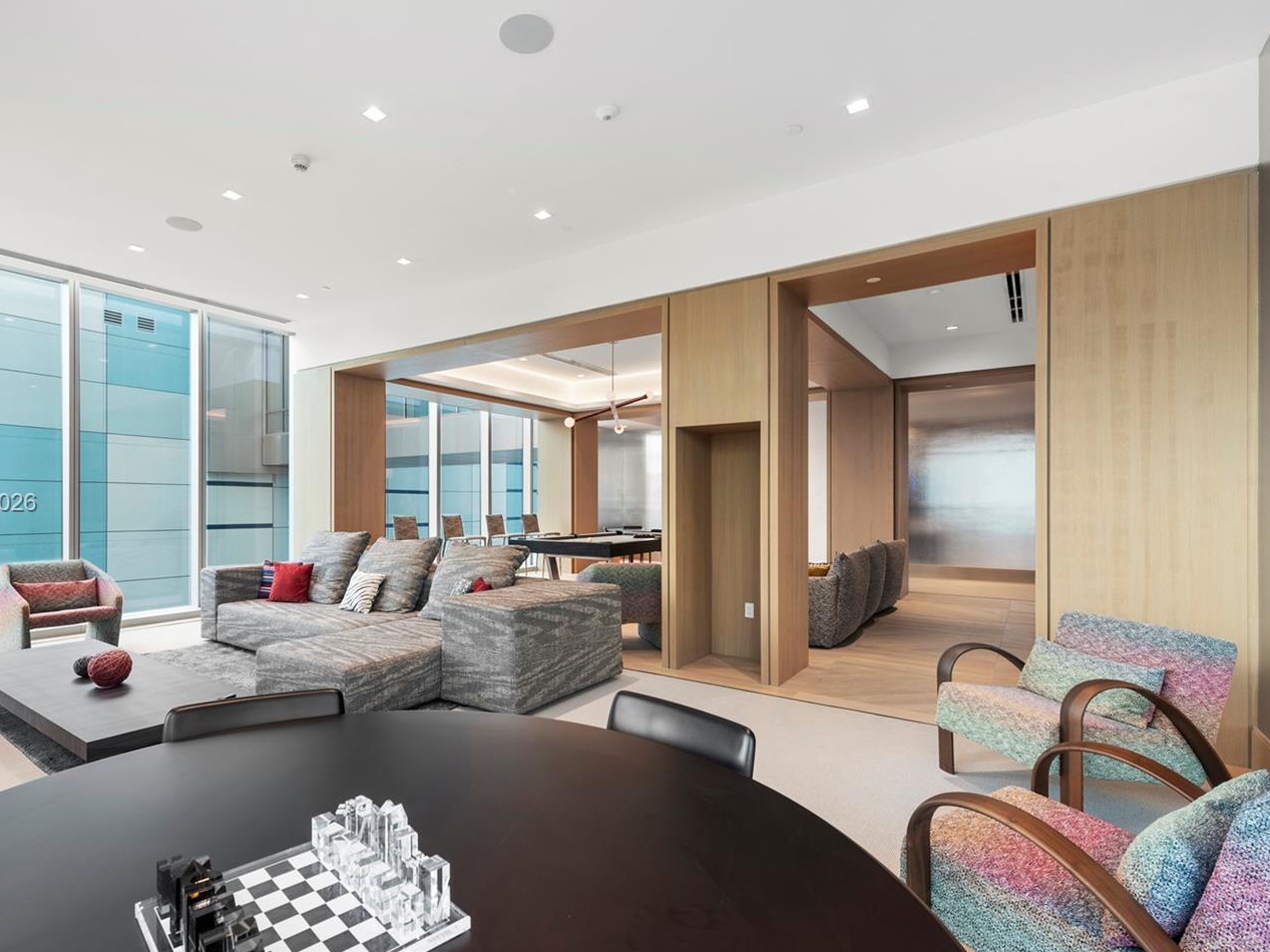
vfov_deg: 74.6
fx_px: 624
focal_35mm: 17
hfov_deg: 90.2
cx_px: 526
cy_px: 505
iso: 320
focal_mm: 14
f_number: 8
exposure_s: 1/15
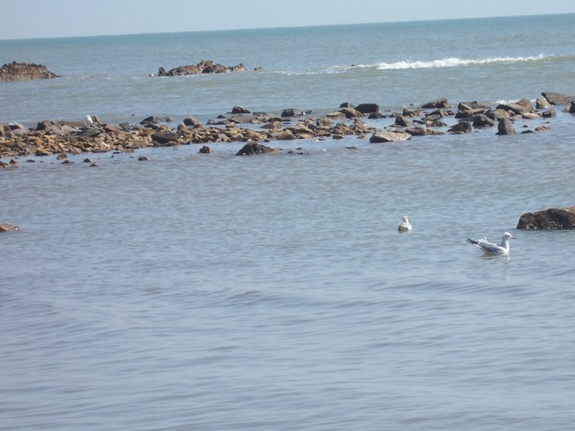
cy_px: 249
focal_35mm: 226
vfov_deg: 6.6
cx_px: 366
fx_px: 3755
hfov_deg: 8.8
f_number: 6.7
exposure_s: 1/250
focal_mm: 30
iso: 80
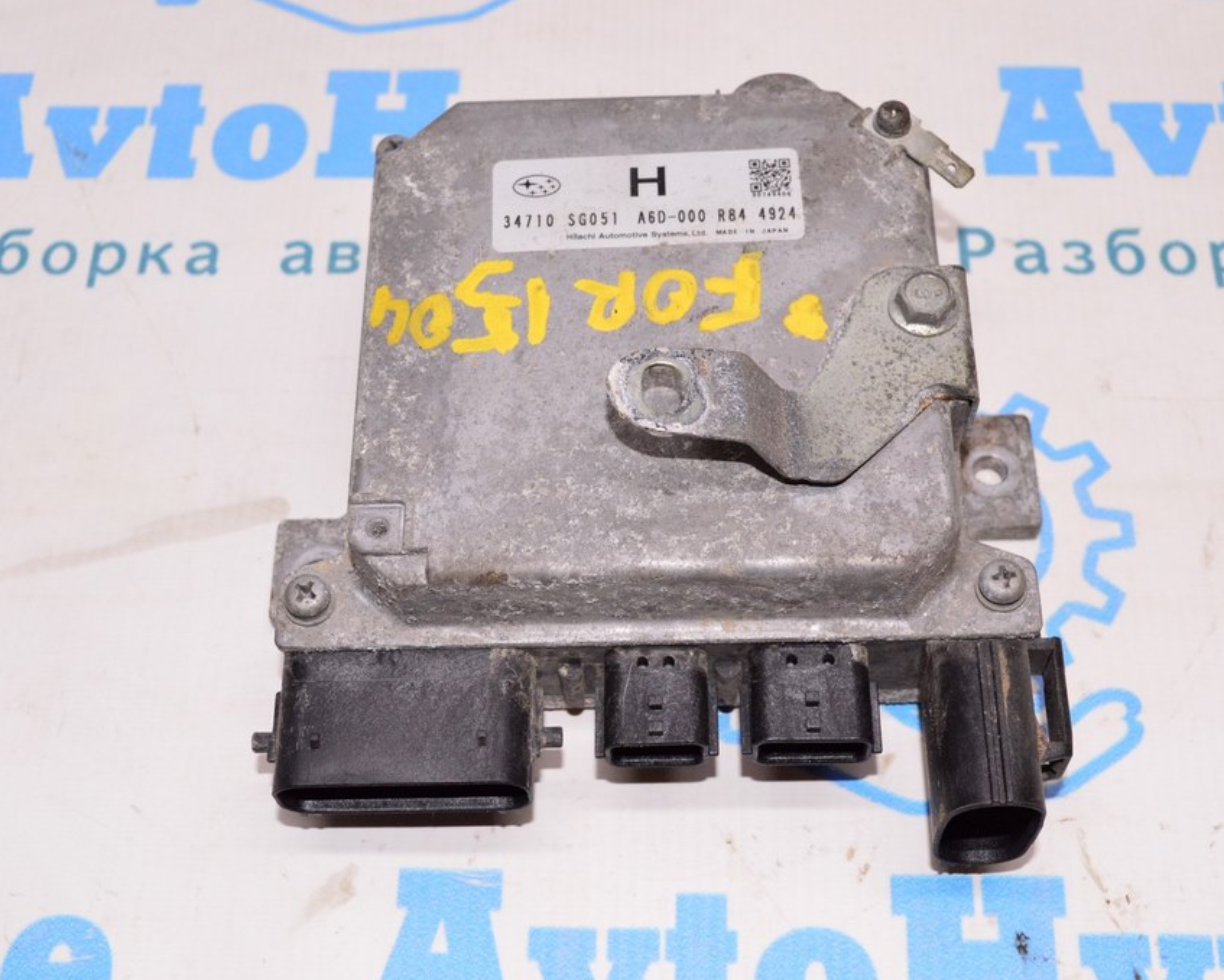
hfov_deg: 36.6
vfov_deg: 29.7
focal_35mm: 51
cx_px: 616
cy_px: 489
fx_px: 1848
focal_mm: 30
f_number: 8
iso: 1600
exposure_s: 1/100
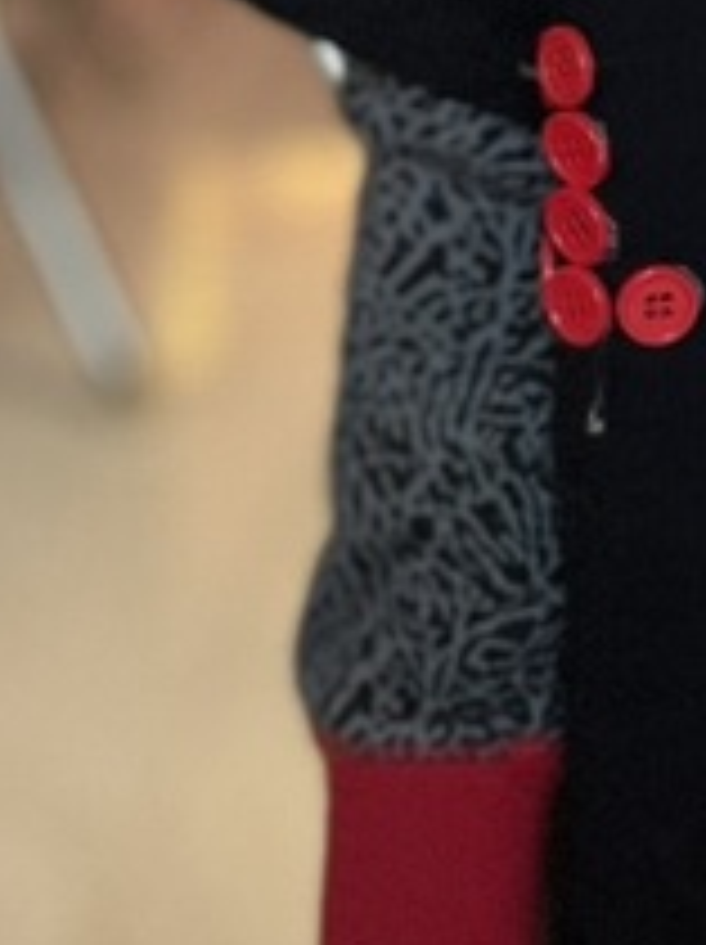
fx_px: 3461
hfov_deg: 11.2
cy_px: -396
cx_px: 1039
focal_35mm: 127
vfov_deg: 14.6
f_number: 1.6
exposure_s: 1/60
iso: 320
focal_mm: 5.1
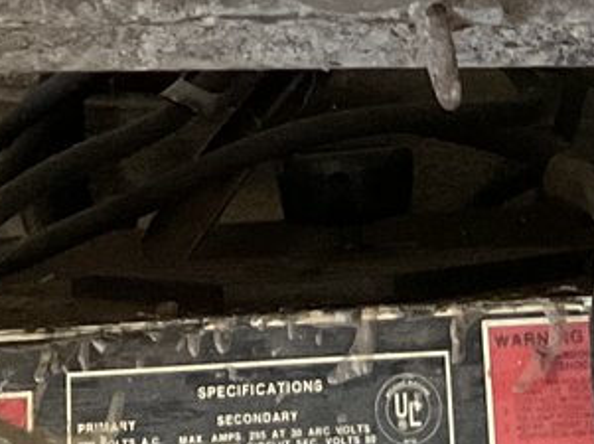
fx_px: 2502
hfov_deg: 13.5
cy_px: -603
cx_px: 342
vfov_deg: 9.2
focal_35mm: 146
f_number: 1.8
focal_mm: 3
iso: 320
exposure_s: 1/30
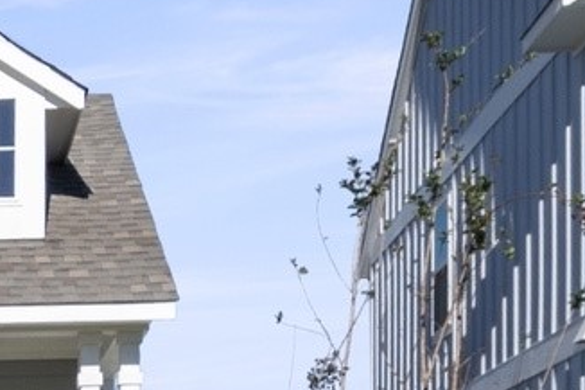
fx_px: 2907
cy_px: 368
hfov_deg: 11.1
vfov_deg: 7.6
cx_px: -270
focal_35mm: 179
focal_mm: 24
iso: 400
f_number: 8
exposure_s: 1/800
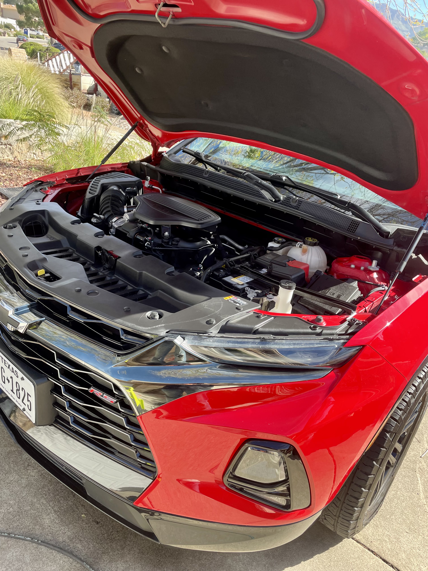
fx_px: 429
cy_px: 286
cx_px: 214
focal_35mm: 26
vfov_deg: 67.3
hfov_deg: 53.1
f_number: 1.6
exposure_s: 1/306
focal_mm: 4.2
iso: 32
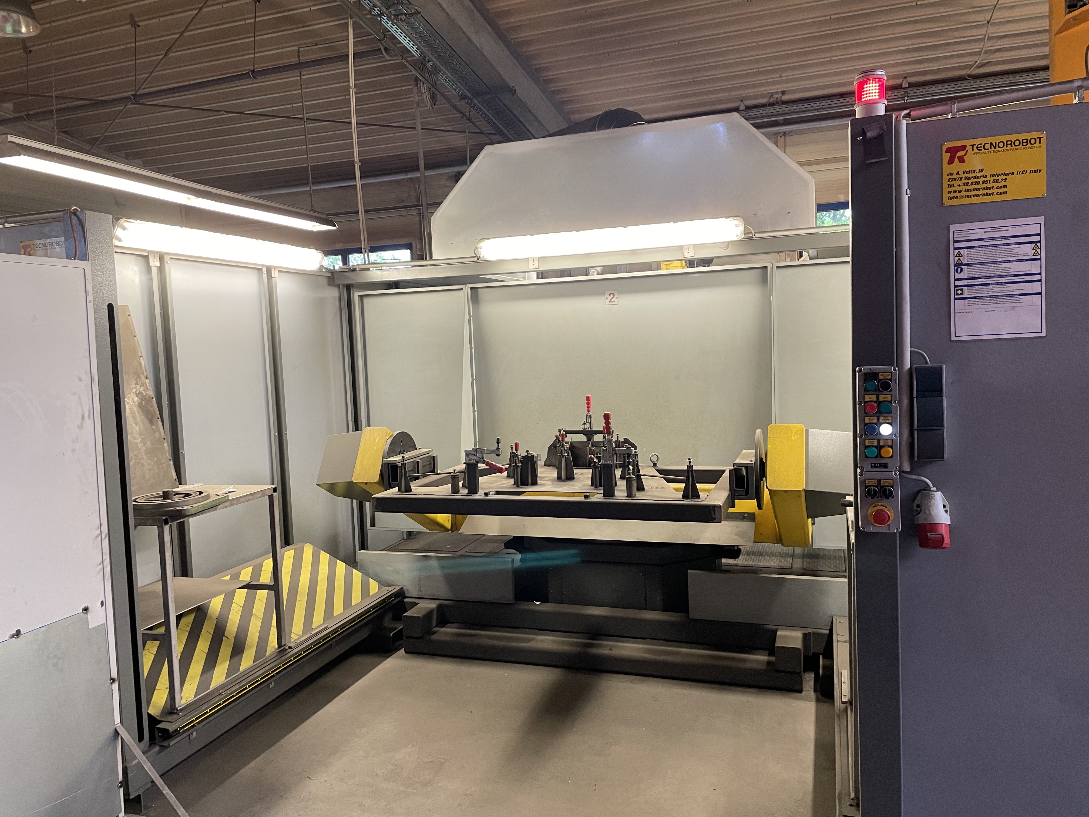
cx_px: 544
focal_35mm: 26
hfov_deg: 67.3
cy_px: 408
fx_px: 818
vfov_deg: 53.1
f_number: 1.6
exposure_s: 1/50
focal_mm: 4.2
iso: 125
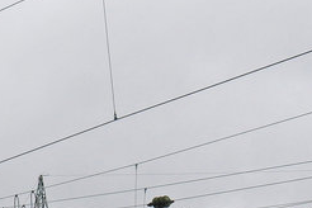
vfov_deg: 5.1
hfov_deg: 7.8
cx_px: 256
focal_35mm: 263
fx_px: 2279
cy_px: 386
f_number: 7.1
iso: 400
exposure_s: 1/250
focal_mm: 36
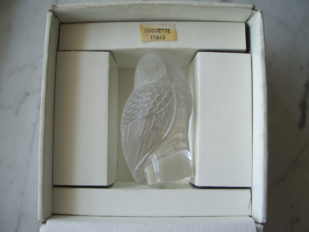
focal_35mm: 38
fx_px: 339
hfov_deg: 49.0
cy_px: 116
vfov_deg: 37.7
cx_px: 154
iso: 50
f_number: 2.6
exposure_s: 1/60
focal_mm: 5.8
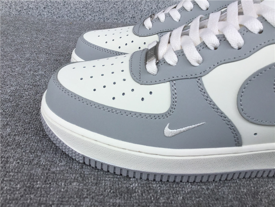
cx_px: 138
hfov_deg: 58.4
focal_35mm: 31
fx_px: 246
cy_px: 104
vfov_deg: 45.4
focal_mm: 3.3
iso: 25
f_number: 2.4
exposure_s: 1/696
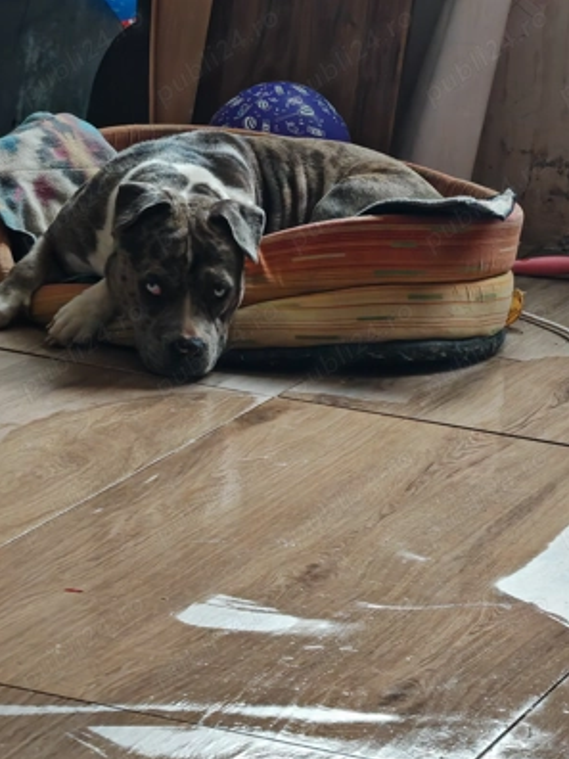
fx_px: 3923
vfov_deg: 11.0
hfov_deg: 8.3
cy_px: 381
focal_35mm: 179
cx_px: 284
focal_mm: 15.38
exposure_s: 1/50
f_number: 2.6
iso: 1600
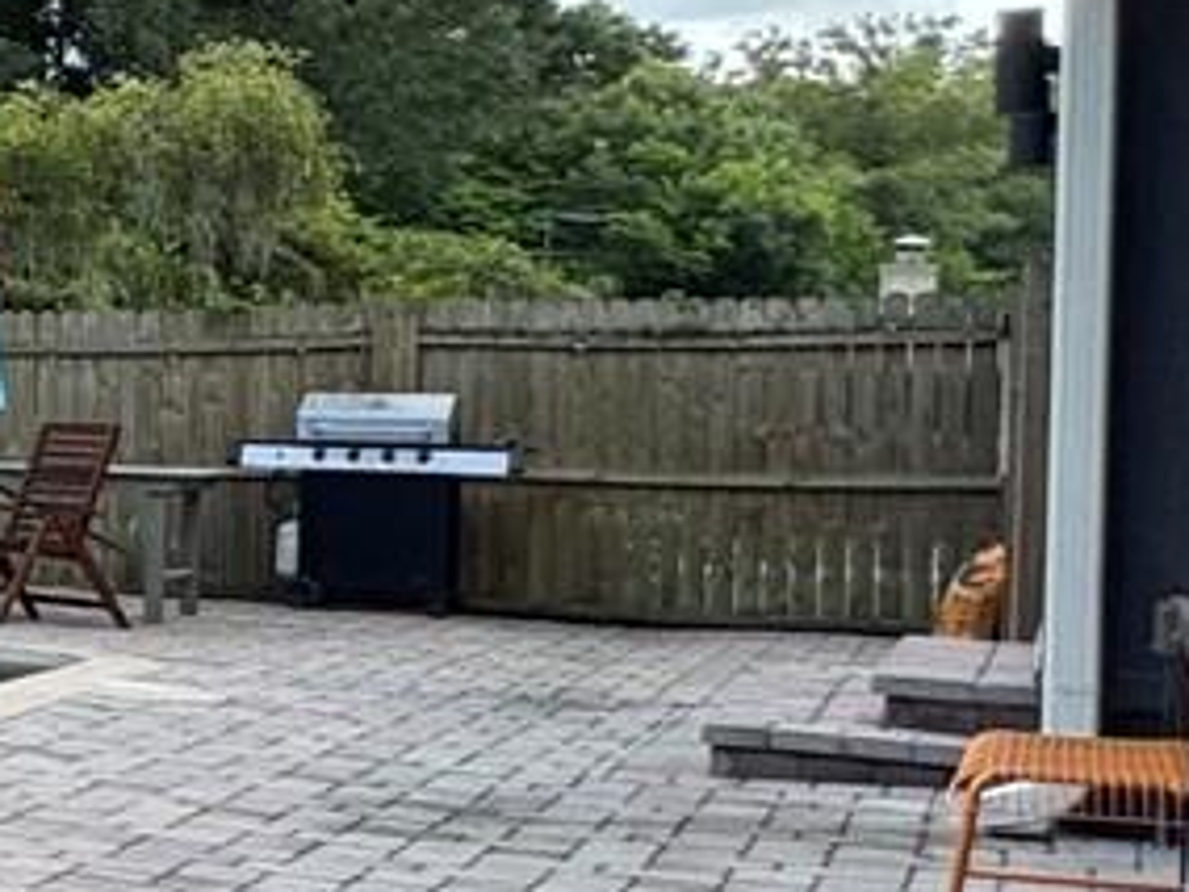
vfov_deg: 18.7
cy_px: 415
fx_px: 2714
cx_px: -1516
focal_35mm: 79
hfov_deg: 15.7
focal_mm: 2.22
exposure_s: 1/306
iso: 40
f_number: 2.2
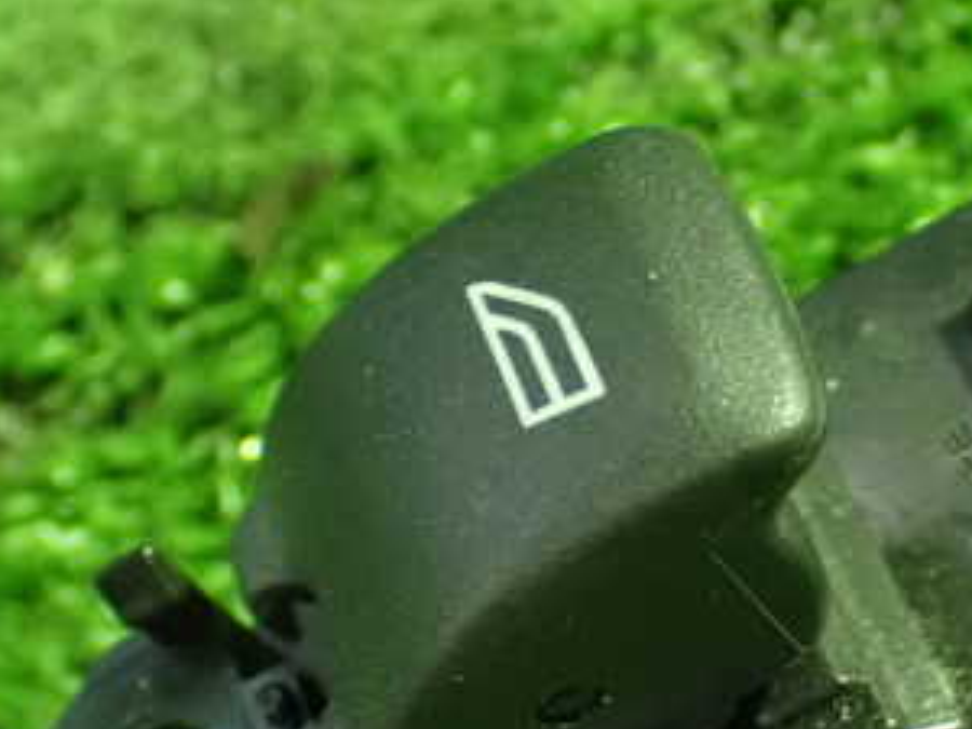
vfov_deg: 14.8
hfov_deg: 19.4
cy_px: 515
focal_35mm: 100
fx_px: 2808
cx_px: 787
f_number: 3.2
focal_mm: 9.01
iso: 1600
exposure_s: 1/15
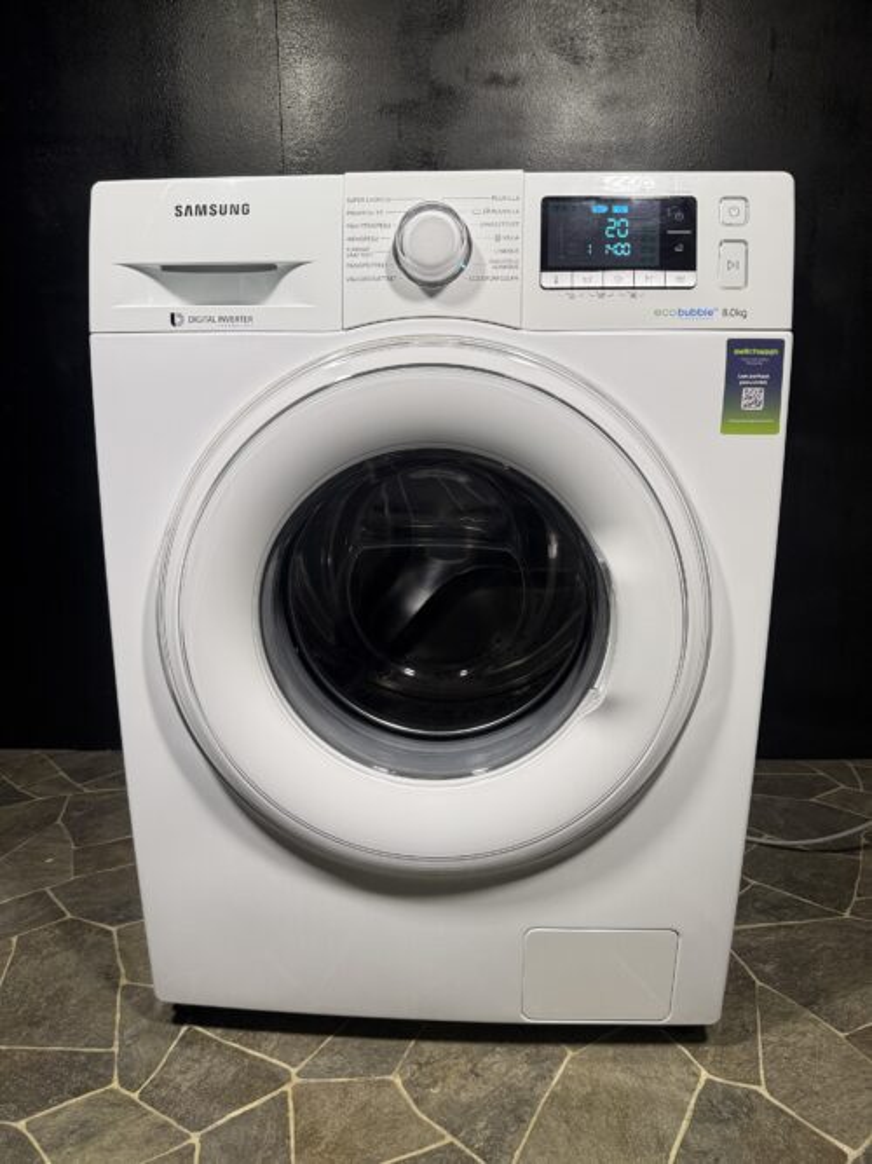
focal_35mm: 24
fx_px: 806
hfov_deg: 56.8
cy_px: 582
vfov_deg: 71.6
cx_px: 436
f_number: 1.78
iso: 80
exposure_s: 1/100
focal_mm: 6.76
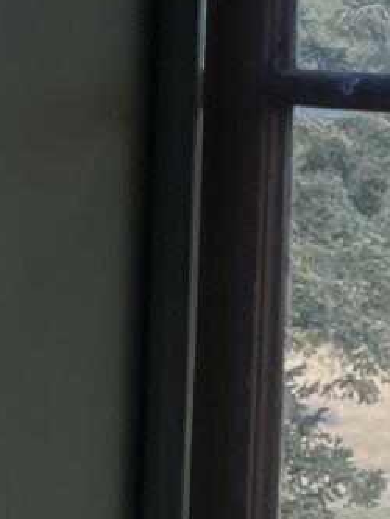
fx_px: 2342
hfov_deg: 8.4
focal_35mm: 156
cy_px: 295
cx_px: 1039
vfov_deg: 12.7
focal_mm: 5.7
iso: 50
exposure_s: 1/544
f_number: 1.5
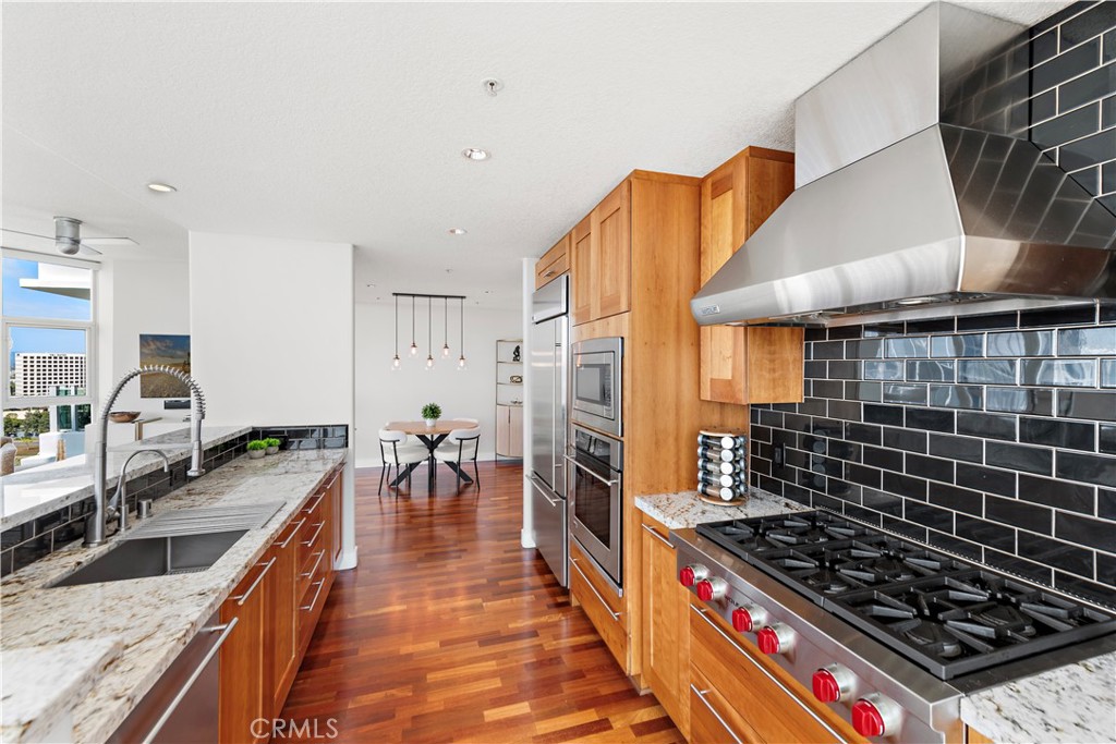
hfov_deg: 100.4
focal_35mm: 15
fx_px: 465
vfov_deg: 77.3
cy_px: 372
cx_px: 558
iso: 125
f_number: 7.1
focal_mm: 15
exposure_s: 1/80
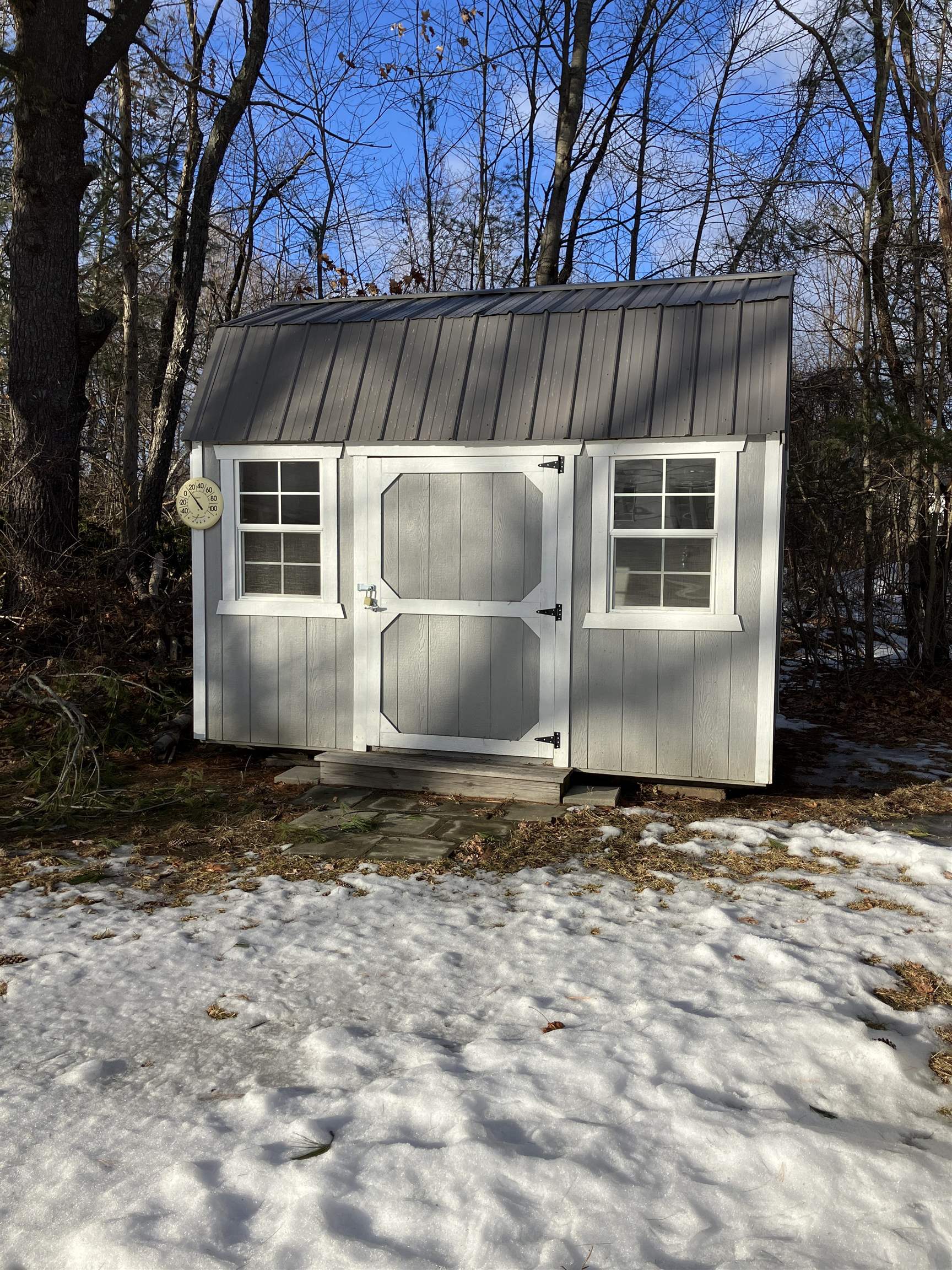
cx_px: 476
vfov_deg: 63.4
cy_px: 635
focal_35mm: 28
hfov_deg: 49.7
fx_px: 1027
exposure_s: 1/2114
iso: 32
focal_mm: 3.99
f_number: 1.8
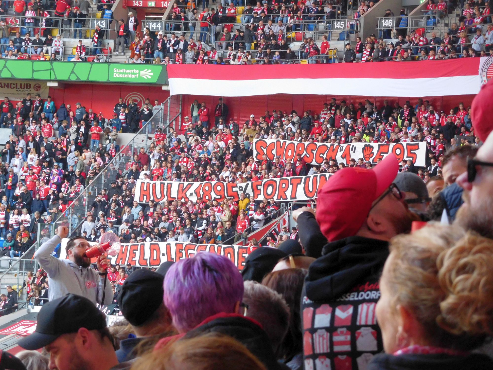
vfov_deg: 10.6
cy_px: 185
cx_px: 246
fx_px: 1994
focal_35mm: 140
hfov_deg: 14.1
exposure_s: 1/80
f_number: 5.1
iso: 400
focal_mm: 25
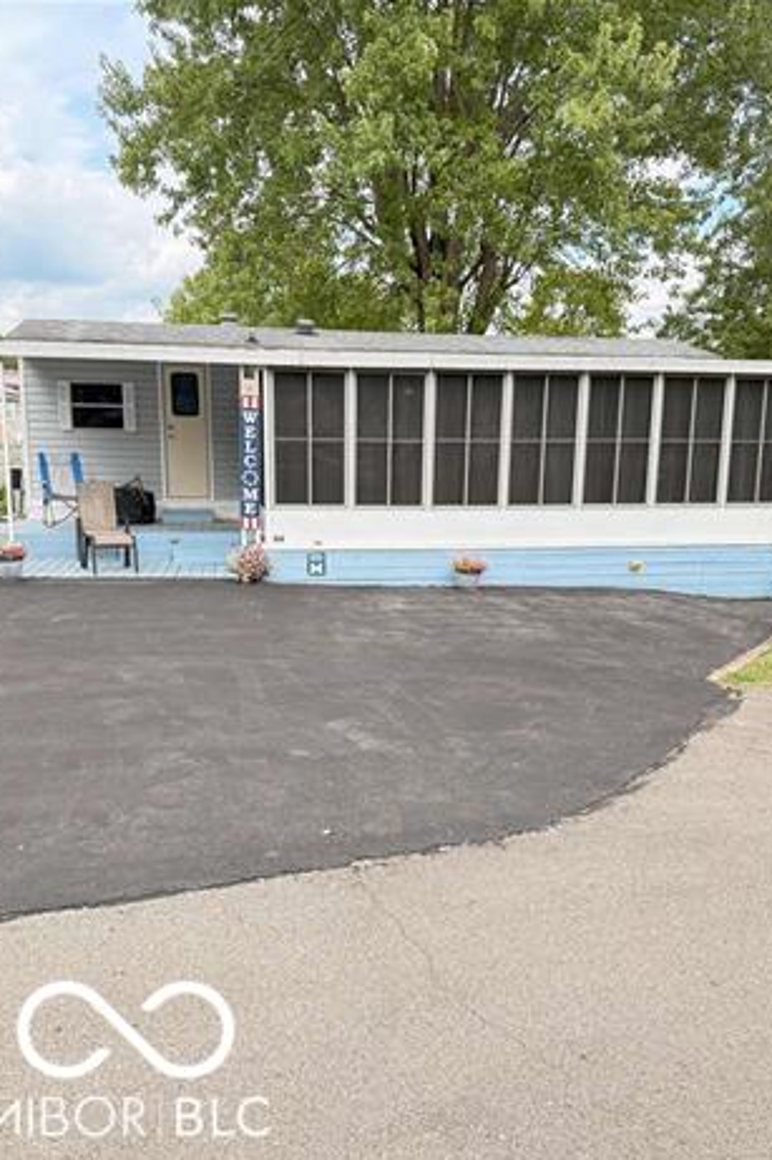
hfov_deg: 49.5
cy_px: 601
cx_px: 355
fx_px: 837
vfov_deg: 69.4
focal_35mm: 26
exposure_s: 1/868
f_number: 1.78
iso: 100
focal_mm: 6.76
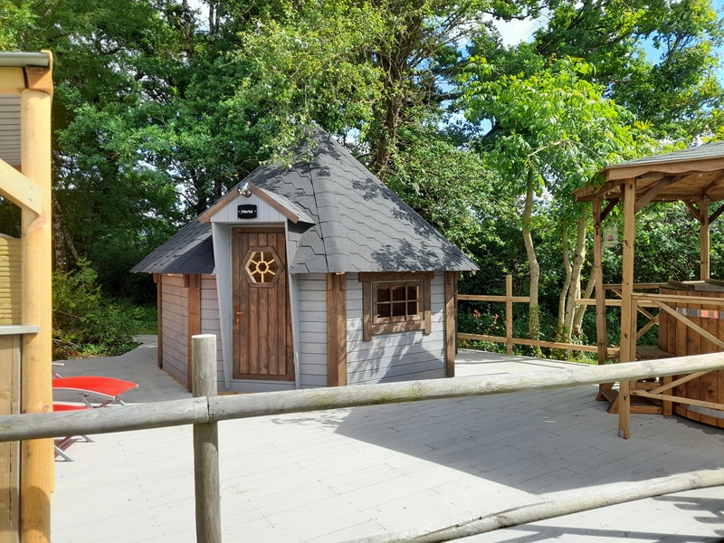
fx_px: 523
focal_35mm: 25
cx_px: 362
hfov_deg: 69.4
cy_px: 272
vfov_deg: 54.9
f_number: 2
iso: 20
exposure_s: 1/307
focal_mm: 4.6
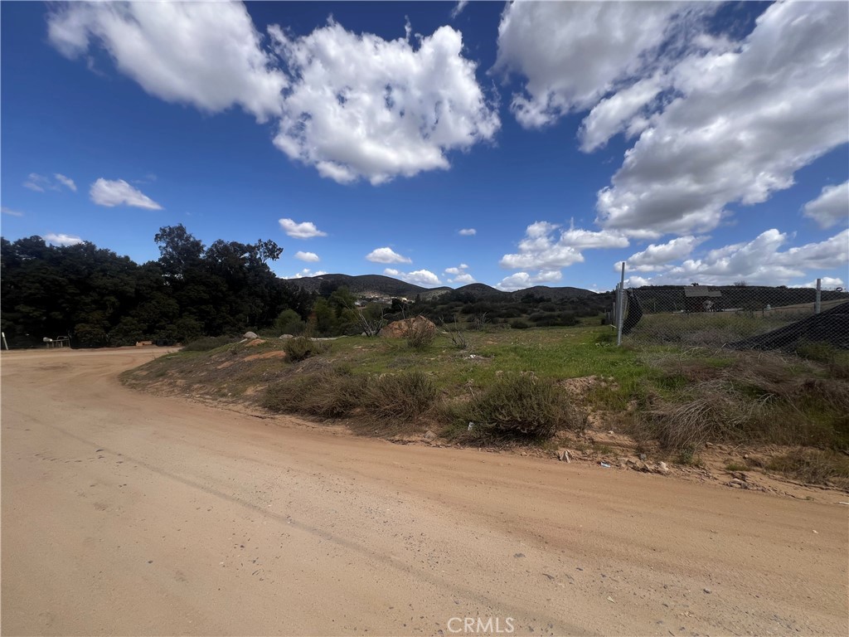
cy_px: 318
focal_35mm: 13
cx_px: 424
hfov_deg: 106.2
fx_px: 319
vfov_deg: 89.9
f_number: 1.8
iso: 32
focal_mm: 1.57
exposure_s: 1/1449
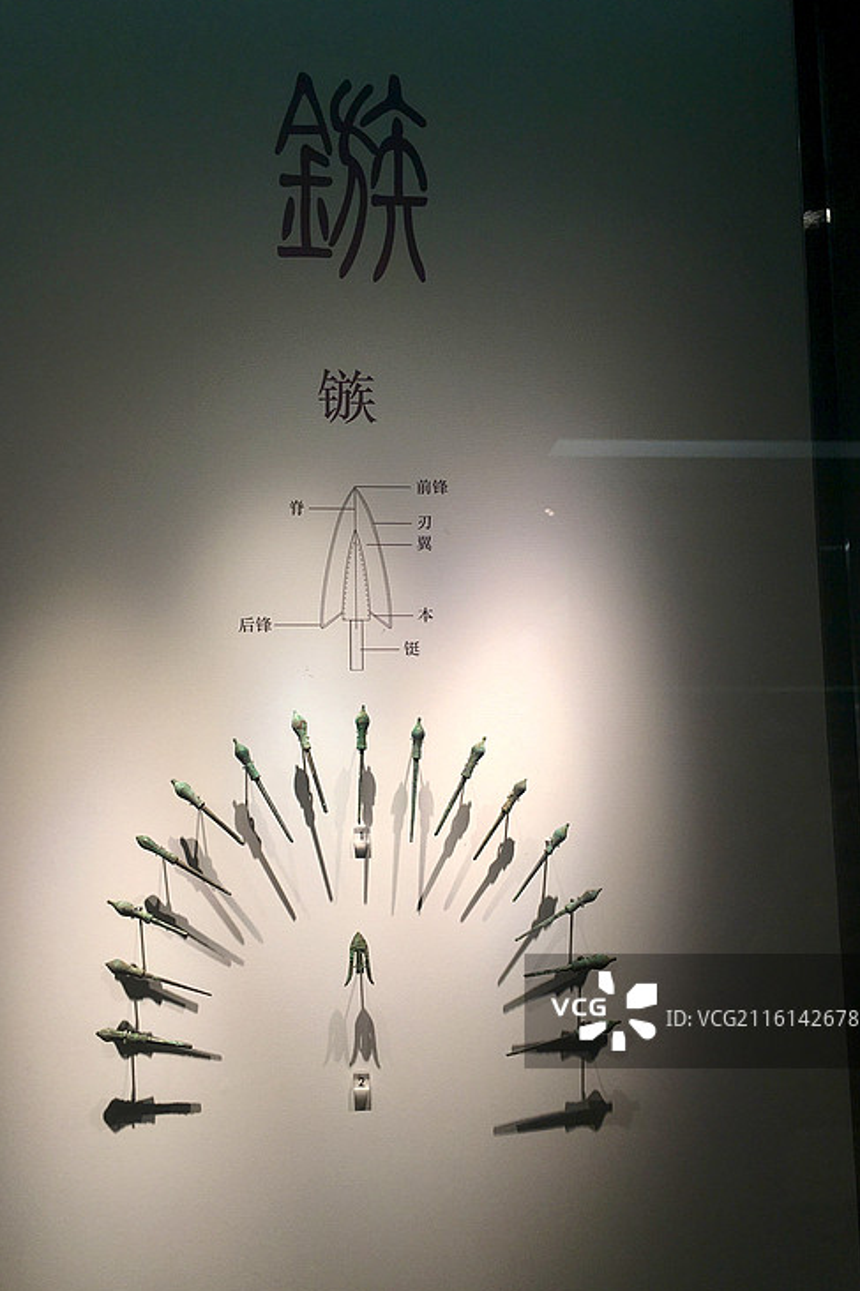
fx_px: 1183
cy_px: 680
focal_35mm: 33
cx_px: 389
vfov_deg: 57.2
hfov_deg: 39.9
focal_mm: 4.15
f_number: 2.2
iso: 25
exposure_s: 1/50
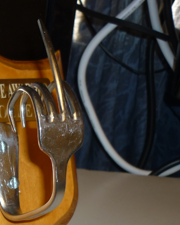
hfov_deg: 19.9
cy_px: 176
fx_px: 473
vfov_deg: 26.3
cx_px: -50
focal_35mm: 71
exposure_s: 1/30
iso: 100
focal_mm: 5.5
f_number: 2.8
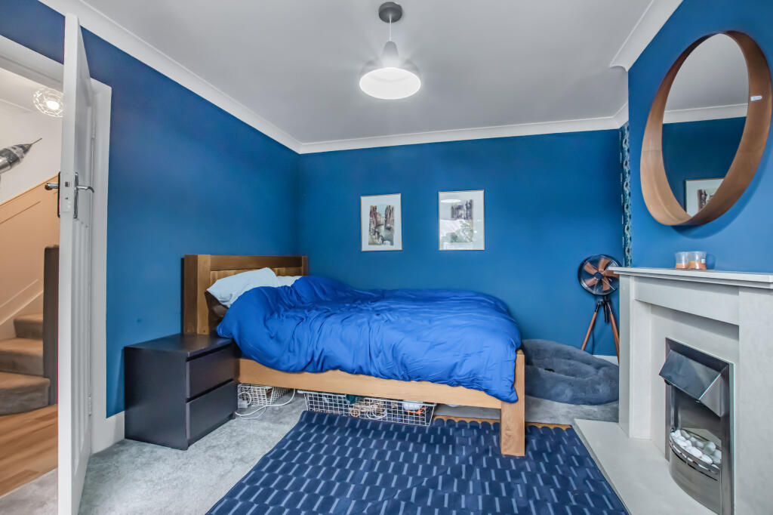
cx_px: 386
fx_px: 322
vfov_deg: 77.3
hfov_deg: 100.4
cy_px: 258
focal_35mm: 15
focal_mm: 10
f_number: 9
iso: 320
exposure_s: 1/8
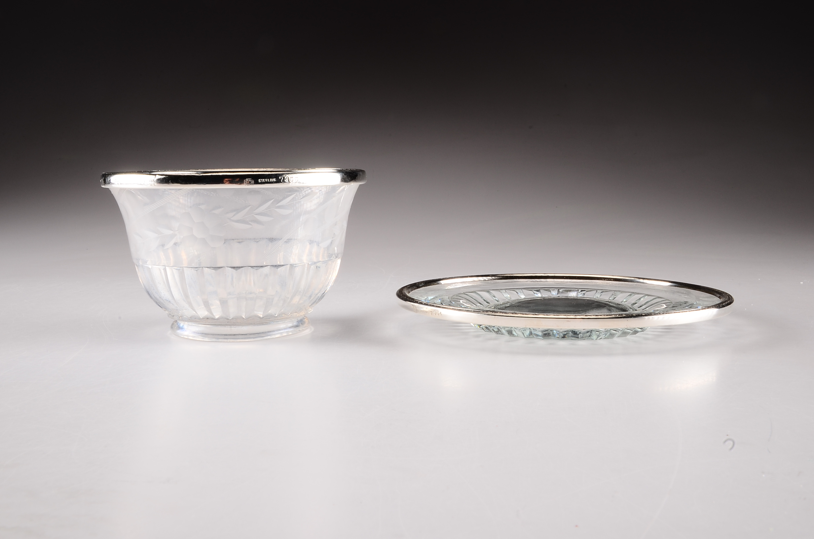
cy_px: 270
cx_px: 407
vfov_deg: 26.4
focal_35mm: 51
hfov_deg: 39.0
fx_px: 1151
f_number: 29
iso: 100
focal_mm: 34
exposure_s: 1/160
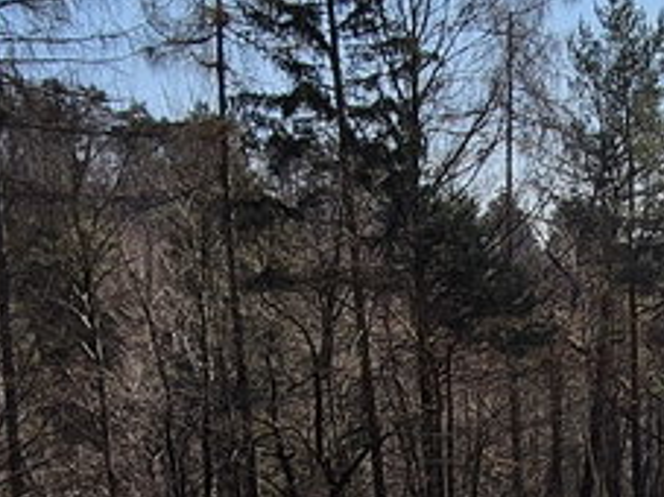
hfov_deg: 29.9
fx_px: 1169
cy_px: 506
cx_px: 636
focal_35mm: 61
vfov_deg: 23.0
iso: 50
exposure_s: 1/3784
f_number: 2.2
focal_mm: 2.2
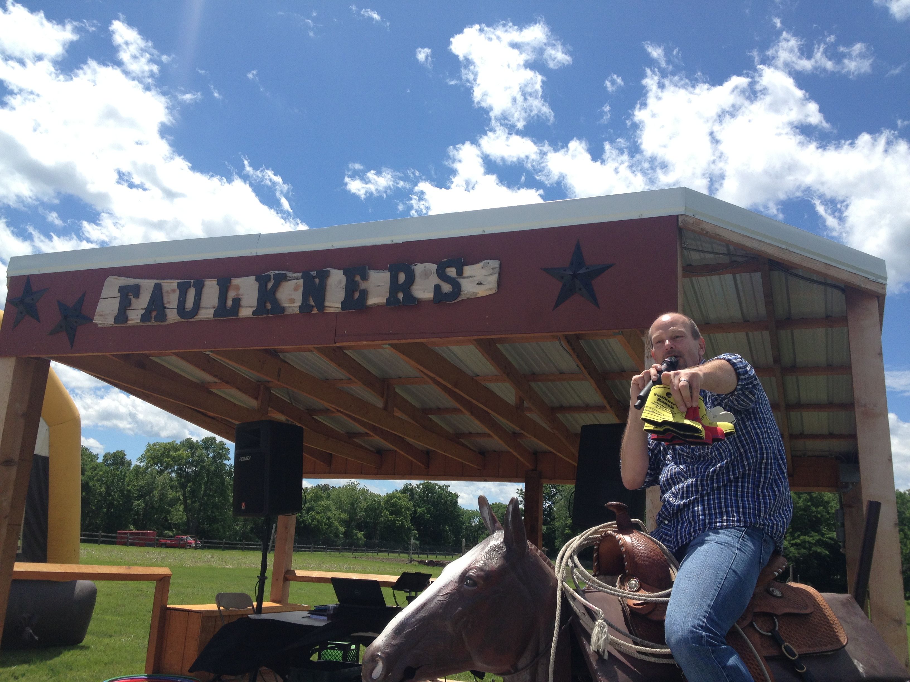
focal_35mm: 35
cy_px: 341
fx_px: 920
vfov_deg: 40.7
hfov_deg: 52.6
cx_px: 455
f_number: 2.4
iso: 50
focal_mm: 4.28
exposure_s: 1/1972
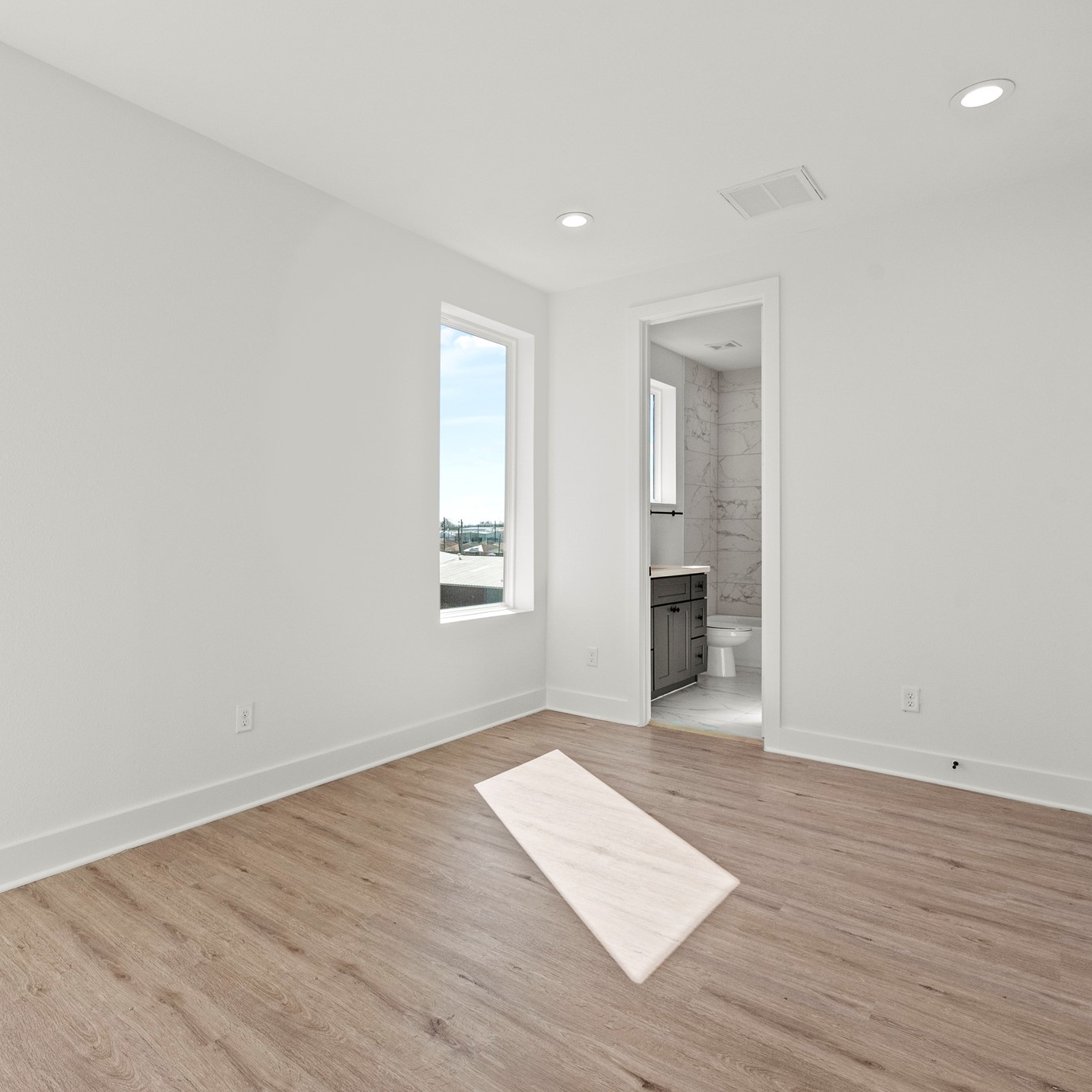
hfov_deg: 77.3
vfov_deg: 77.7
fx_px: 678
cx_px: 476
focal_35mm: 19
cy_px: 552
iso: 800
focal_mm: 14
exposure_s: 1/200
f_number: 8
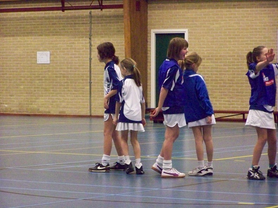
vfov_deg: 8.8
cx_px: 139
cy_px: 104
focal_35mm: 169
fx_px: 1357
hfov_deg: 11.7
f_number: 3.2
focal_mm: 28.1
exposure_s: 1/125
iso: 1600
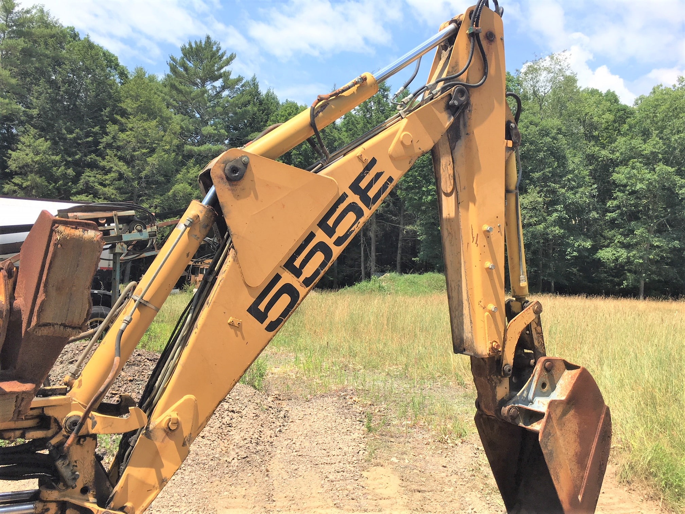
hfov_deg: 61.7
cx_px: 342
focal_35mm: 29
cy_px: 257
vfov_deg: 48.2
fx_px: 574
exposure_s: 1/1326
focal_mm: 4.15
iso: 25
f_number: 2.2
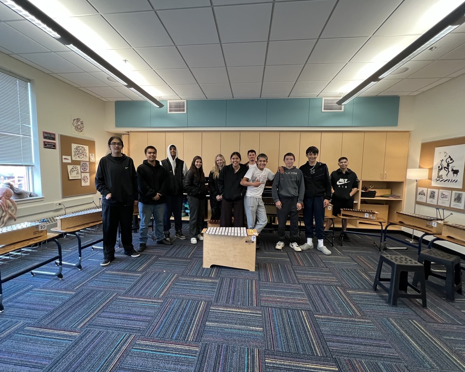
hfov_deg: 100.7
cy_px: 188
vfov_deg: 88.0
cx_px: 229
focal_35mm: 14
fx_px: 193
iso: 320
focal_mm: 1.57
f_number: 1.8
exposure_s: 1/60
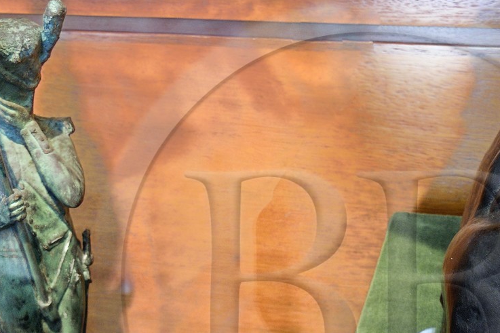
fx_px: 875
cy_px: 283
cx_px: 371
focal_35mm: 63
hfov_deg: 31.4
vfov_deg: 21.2
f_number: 11
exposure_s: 1/6
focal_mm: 29
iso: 1600
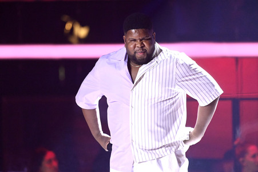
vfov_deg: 2.7
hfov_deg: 4.1
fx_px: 3581
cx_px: 129
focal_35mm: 500
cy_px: 86
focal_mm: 500
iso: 16000
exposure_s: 1/250
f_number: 5.6
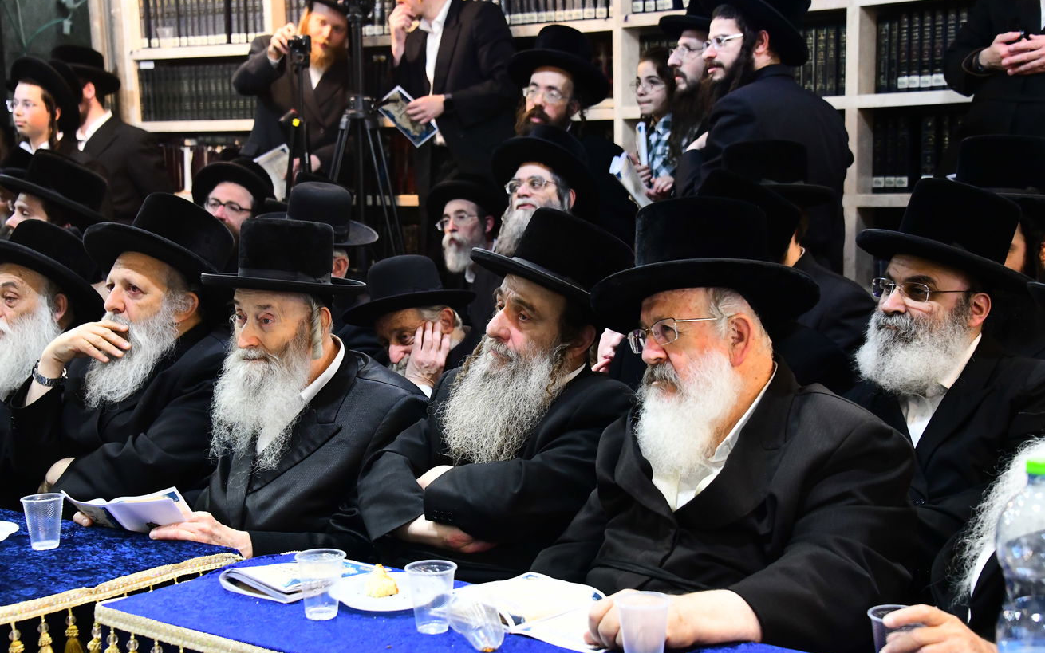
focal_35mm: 61
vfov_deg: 21.3
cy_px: 347
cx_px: 495
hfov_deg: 33.5
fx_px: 1737
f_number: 5.6
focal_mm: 56
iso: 5000
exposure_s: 1/250
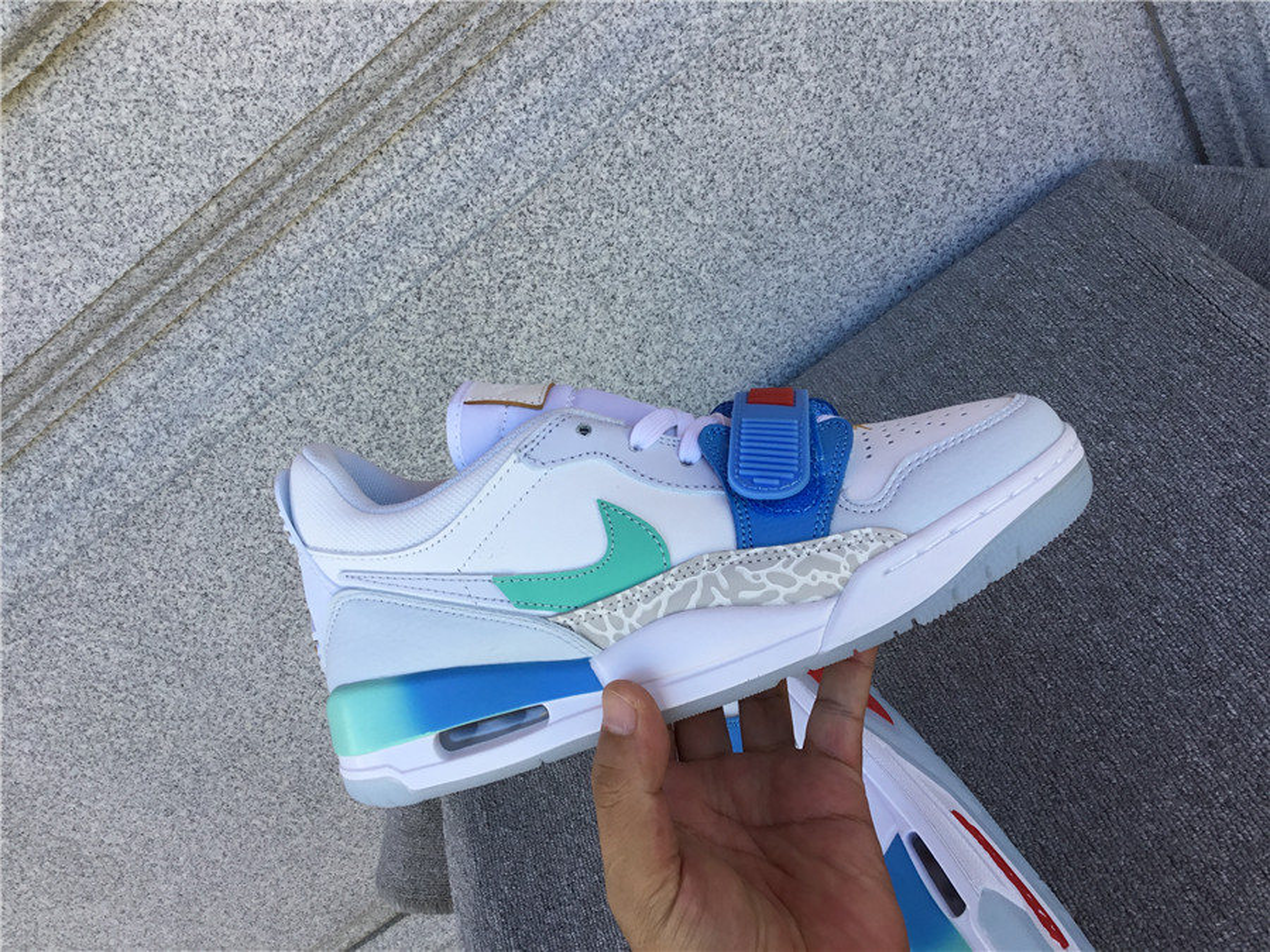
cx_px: 635
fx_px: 1137
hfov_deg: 58.4
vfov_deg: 45.4
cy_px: 476
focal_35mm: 31
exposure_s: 1/143
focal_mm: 3.3
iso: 25
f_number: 2.4
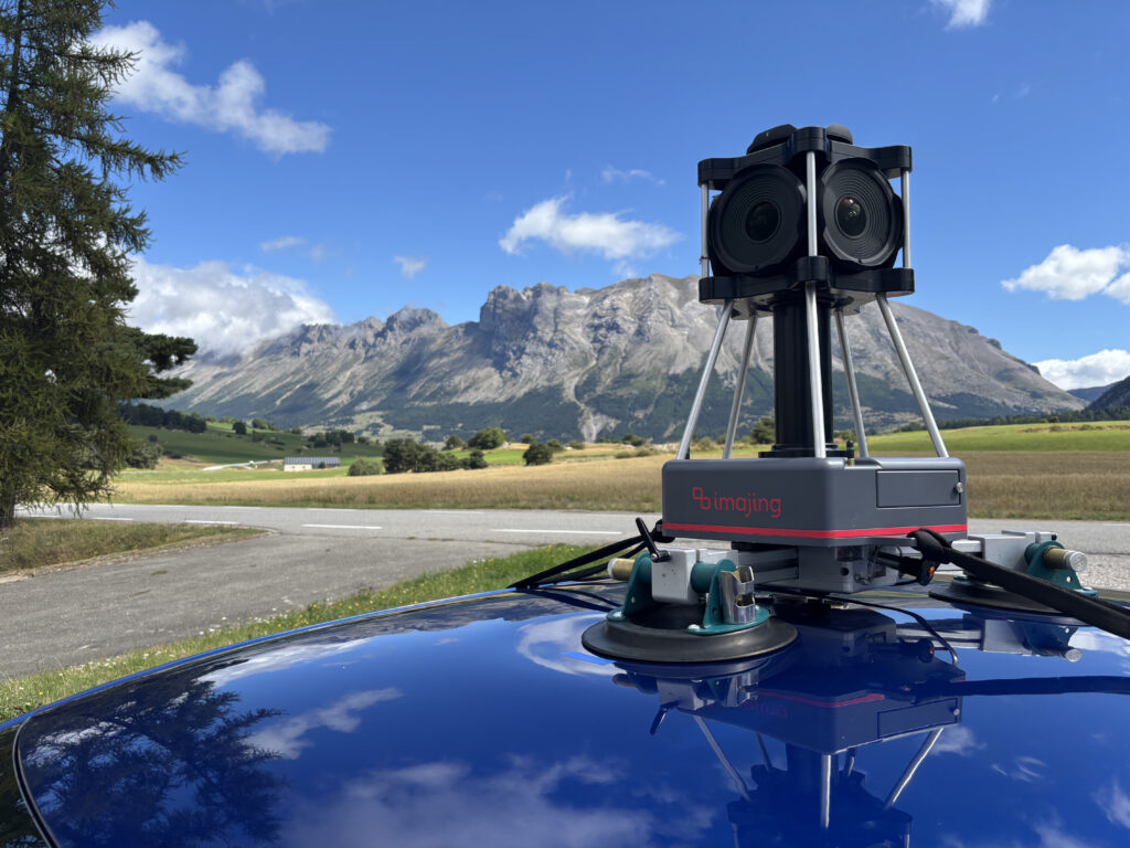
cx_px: 565
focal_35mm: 26
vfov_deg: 53.1
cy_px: 424
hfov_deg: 67.3
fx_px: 849
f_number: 1.6
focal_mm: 5.96
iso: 50
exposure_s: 1/2451
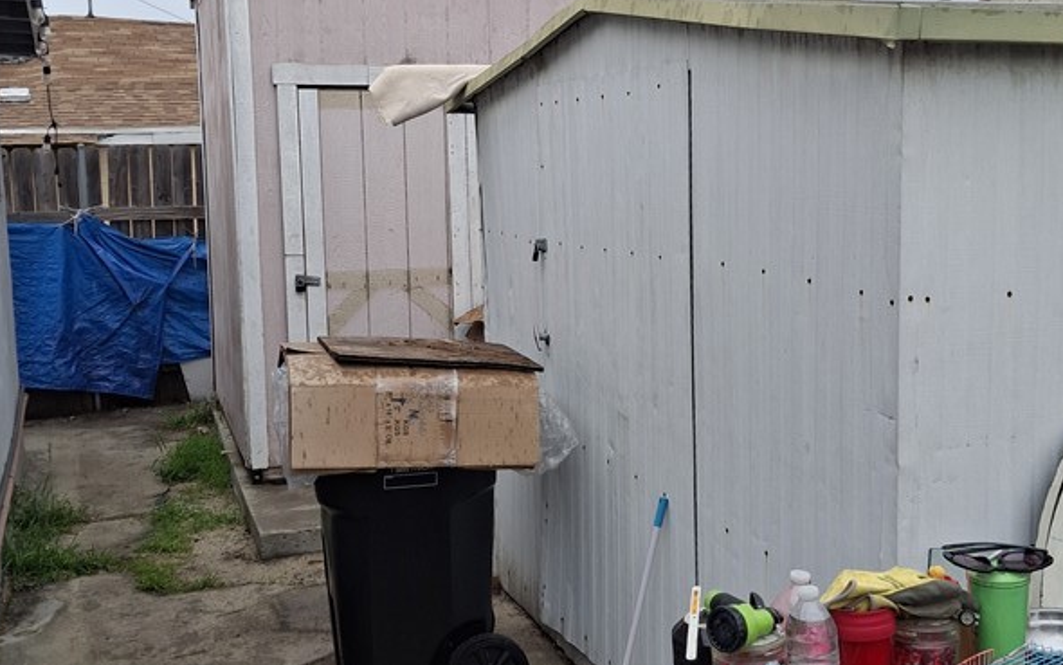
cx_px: 589
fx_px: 1333
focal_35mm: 46
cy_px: 346
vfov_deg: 28.0
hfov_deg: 43.4
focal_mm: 4.69
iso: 32
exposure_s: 1/460
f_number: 1.8
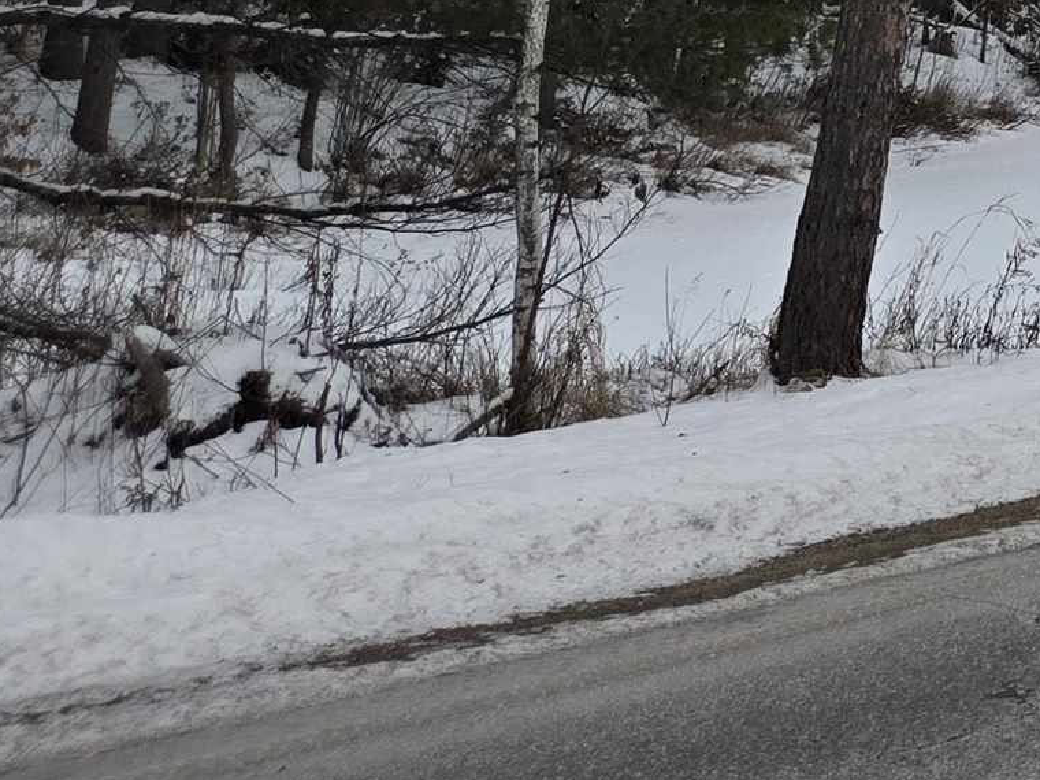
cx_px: 2009
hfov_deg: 16.6
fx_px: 2794
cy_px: -616
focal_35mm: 93
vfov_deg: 14.1
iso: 50
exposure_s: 1/180
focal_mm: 5.4
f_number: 1.8
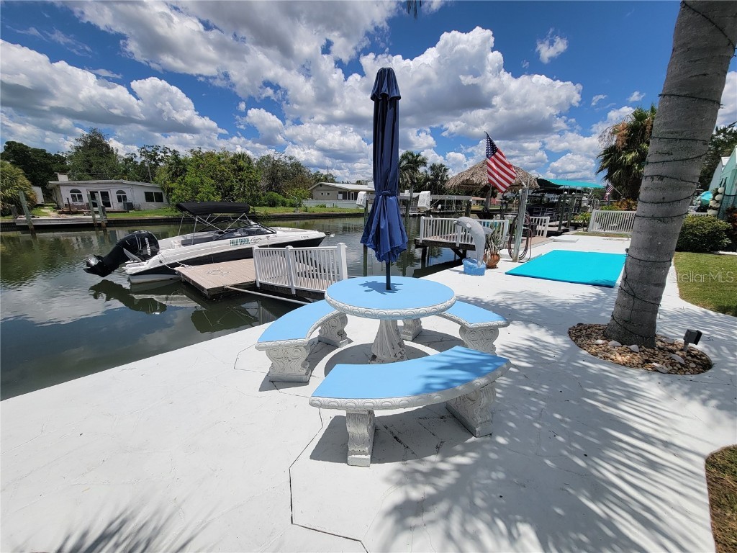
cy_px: 276
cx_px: 368
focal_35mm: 13
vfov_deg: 89.9
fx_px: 277
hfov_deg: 106.2
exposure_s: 1/4326
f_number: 2.2
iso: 50
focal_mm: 2.2
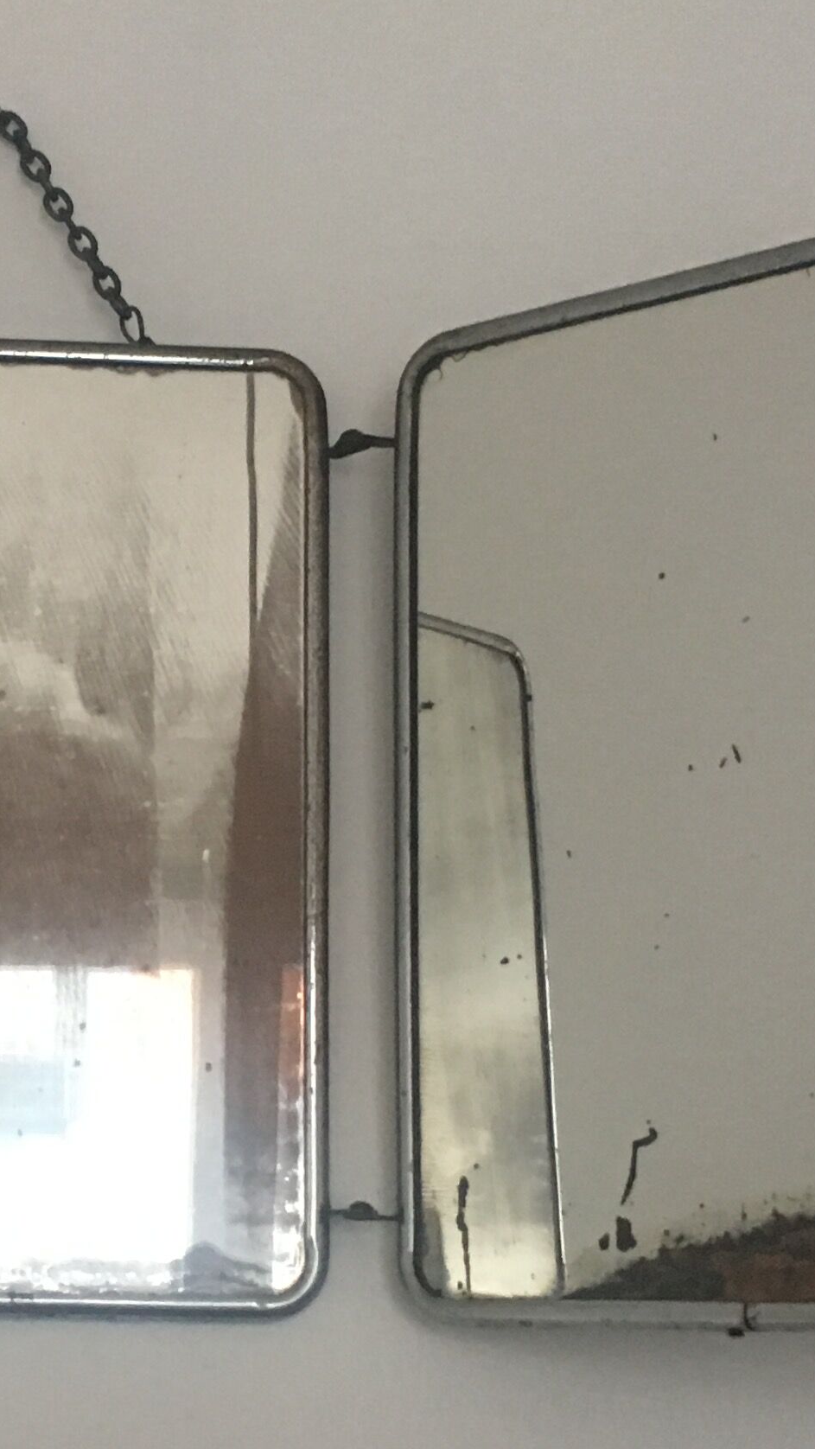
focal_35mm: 76
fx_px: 2919
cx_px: -16
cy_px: 930
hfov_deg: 15.6
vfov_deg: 27.7
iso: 250
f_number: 2.2
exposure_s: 1/33
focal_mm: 4.15
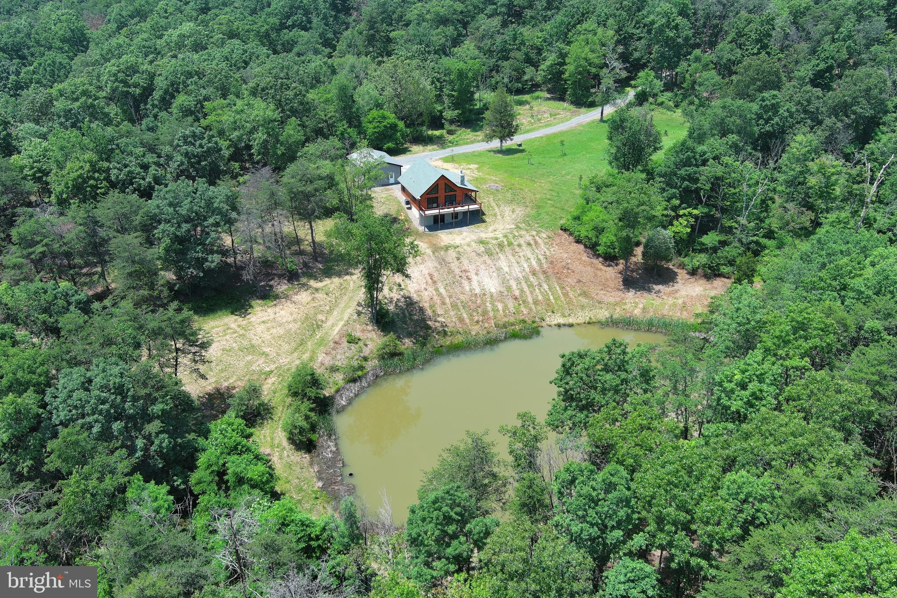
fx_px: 722
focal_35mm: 29
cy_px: 299
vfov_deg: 45.0
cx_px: 448
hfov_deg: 63.7
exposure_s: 1/514
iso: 100
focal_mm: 10.57
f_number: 2.8
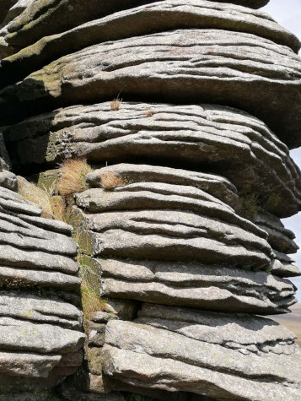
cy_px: 192
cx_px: 47
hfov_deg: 26.9
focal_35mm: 53
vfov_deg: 36.1
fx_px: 614
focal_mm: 3.95
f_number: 1.8
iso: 50
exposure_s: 1/1431
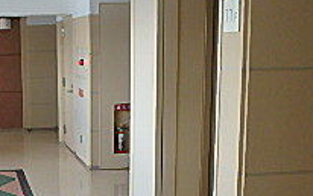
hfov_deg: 29.0
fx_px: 589
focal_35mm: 69
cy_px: 161
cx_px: 58
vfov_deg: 18.7
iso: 160
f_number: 3.5
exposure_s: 1/60
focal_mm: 3.7
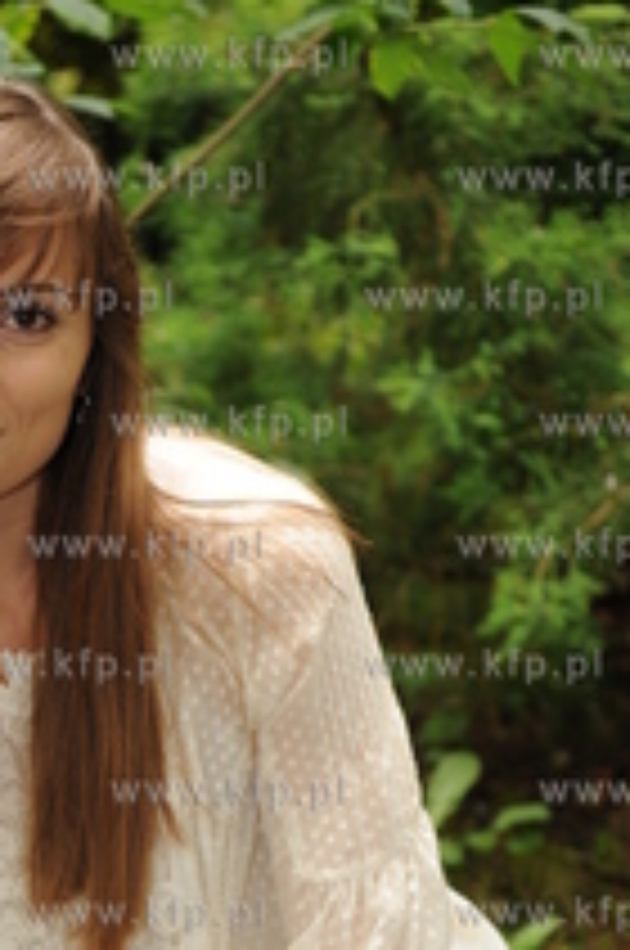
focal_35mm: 133
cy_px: 783
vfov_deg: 15.3
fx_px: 3502
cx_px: 86
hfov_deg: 10.2
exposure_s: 1/200
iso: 400
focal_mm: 70
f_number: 4
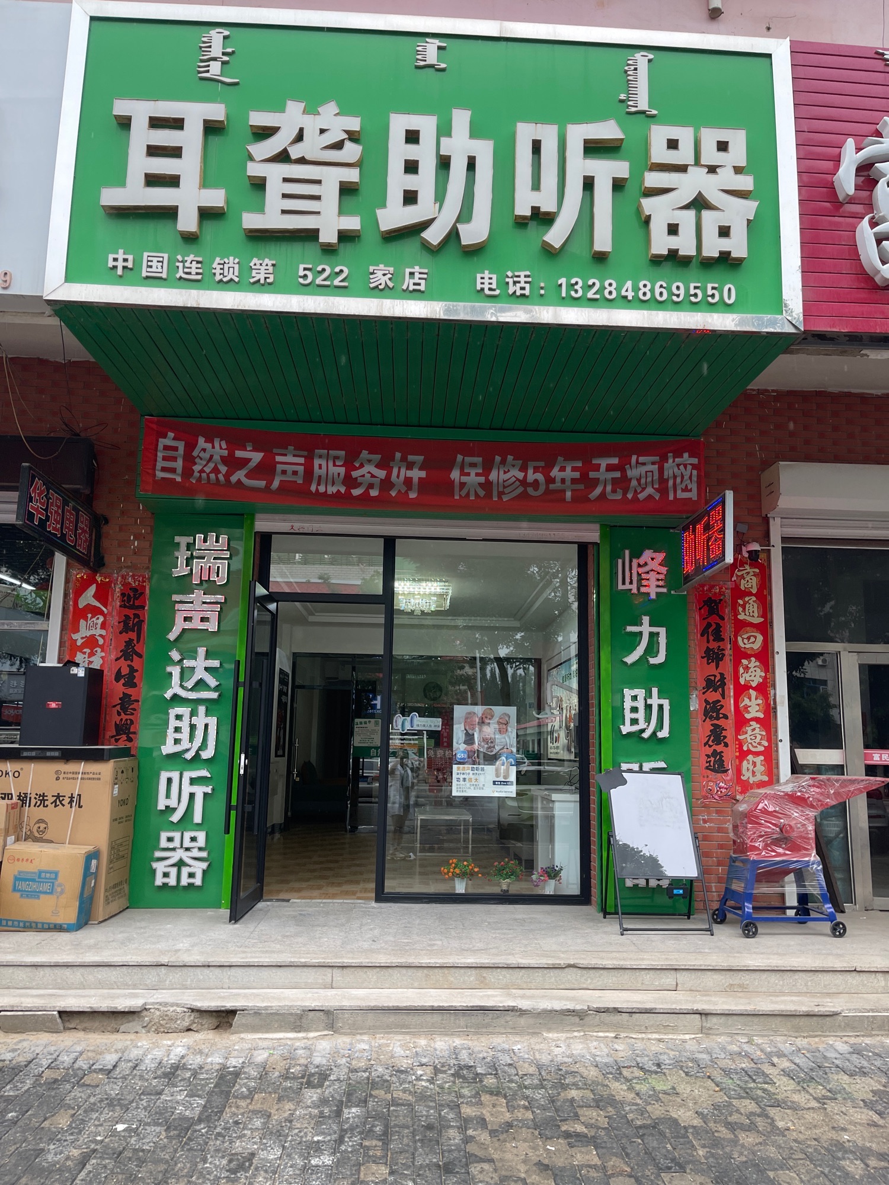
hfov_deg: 54.9
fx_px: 856
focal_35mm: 25
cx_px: 444
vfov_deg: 69.4
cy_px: 592
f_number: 1.6
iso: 32
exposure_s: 1/197
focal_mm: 5.1
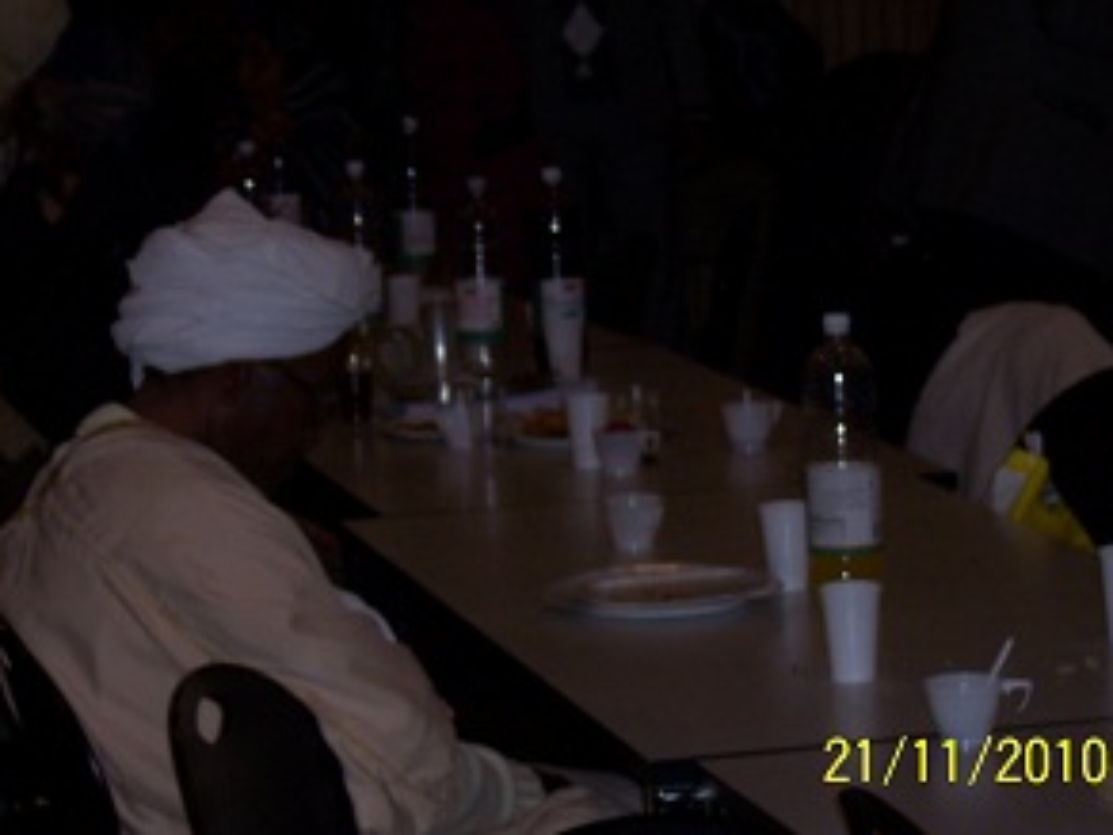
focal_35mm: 143
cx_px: 452
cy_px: 355
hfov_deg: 13.8
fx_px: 4598
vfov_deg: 10.4
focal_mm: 18
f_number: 4.8
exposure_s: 1/125
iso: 80
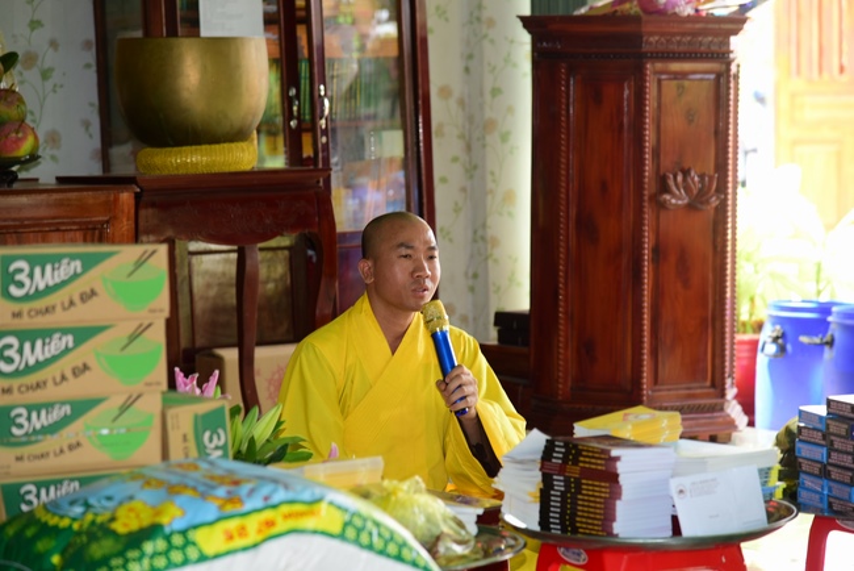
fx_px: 2848
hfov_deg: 17.1
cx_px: 427
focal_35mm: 120
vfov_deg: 11.4
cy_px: 286
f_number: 4.5
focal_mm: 120
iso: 320
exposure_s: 1/40
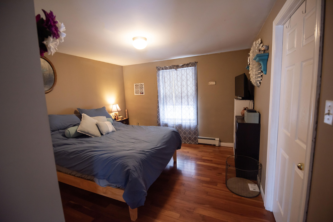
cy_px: 111
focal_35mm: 15
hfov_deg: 100.4
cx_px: 166
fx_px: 139
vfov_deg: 77.4
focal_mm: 15
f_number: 2.8
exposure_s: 1/160
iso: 500
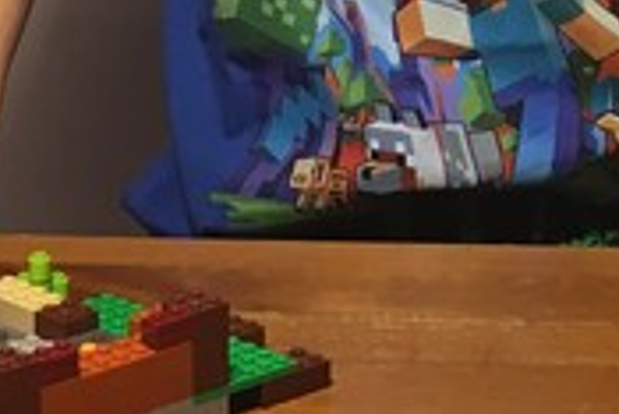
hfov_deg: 11.9
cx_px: 315
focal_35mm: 172
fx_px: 2960
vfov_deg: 8.0
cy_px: 166
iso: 80
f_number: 2.2
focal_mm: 4.15
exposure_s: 1/33
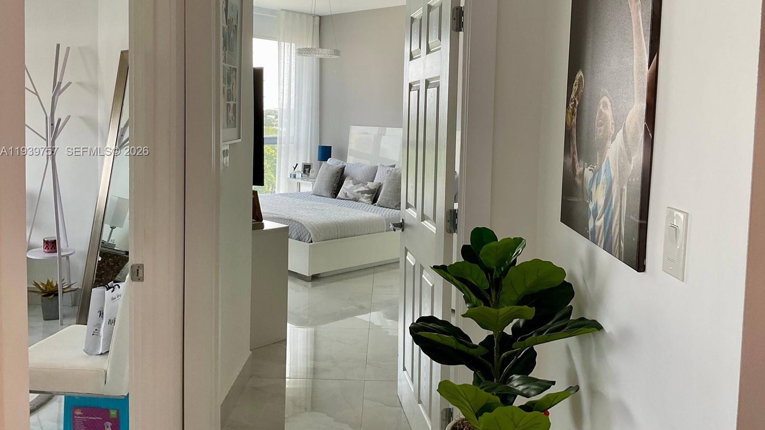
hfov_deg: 61.0
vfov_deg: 36.4
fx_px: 649
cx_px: 385
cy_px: 152
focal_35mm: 32
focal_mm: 3
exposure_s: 1/120
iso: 32
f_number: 1.8
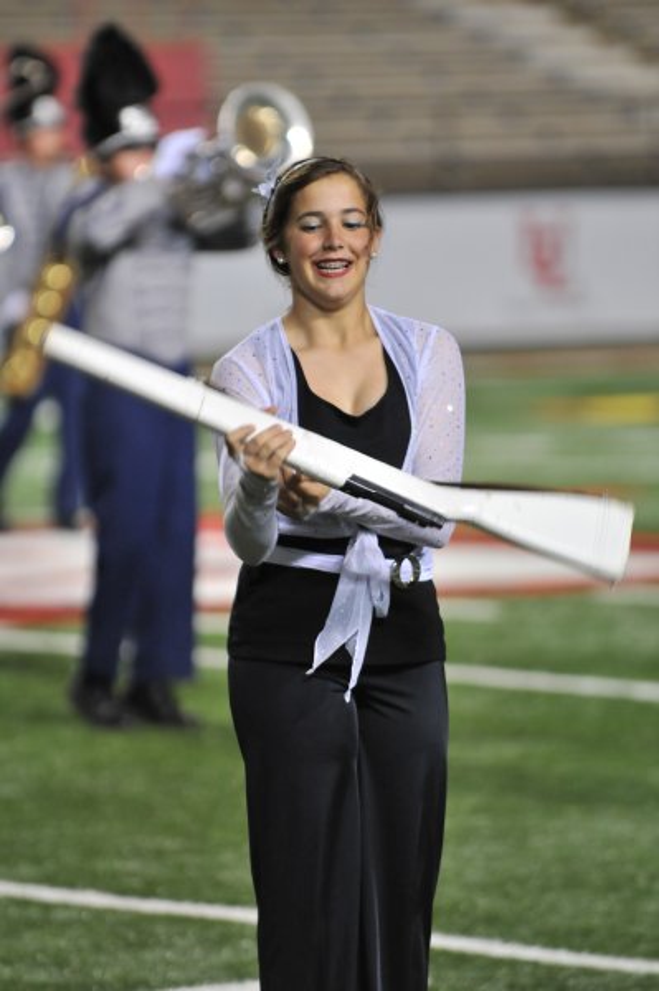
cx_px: 330
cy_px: 496
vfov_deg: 6.9
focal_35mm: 300
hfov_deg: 4.6
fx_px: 8251
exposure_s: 1/250
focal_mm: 200
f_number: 2.8
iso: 800
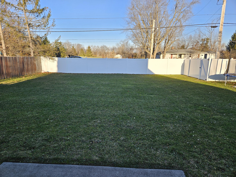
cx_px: 118
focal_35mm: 23
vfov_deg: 58.9
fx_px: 157
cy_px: 88
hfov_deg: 73.9
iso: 32
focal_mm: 5.4
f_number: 1.8
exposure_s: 1/580
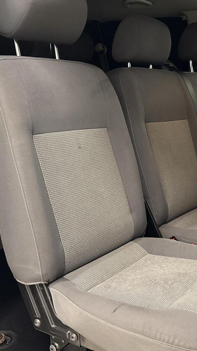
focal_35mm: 44
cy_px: 165
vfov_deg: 46.4
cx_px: 144
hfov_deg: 26.8
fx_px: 409
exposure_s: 1/33
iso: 500
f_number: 1.6
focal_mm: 5.96
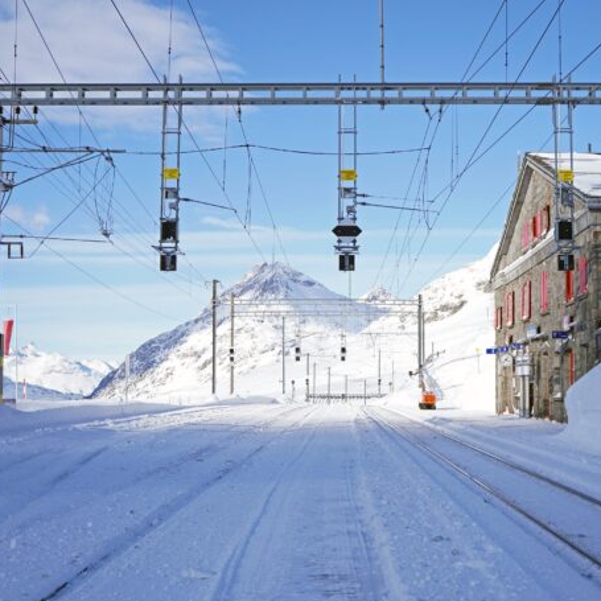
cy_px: 304
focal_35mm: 52
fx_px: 1021
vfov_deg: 32.8
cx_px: 341
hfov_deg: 32.7
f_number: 5
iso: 100
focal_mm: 40
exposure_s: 1/640
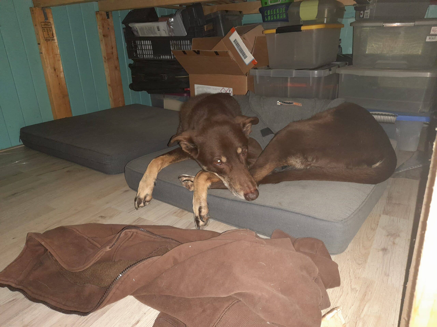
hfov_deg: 69.4
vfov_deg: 54.9
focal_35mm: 25
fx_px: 316
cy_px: 164
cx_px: 218
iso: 400
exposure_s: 1/33
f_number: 2
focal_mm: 4.6
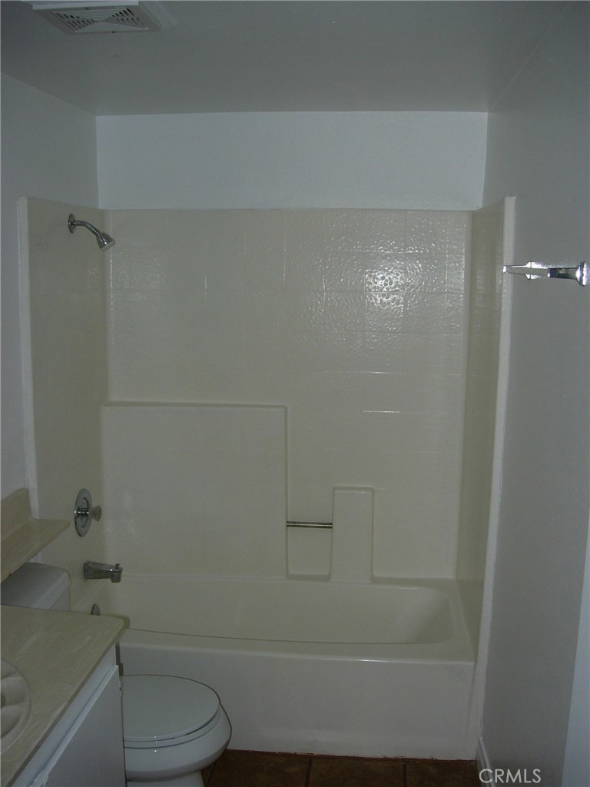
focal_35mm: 38
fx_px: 864
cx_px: 295
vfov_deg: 49.0
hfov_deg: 37.7
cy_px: 394
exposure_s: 1/64
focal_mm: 7.8
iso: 79
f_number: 2.8
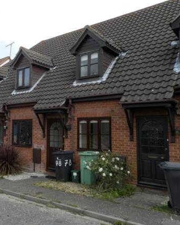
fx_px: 220
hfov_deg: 42.9
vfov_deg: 54.2
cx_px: 40
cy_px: 112
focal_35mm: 33
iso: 80
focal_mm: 4.5
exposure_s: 1/400
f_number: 3.1
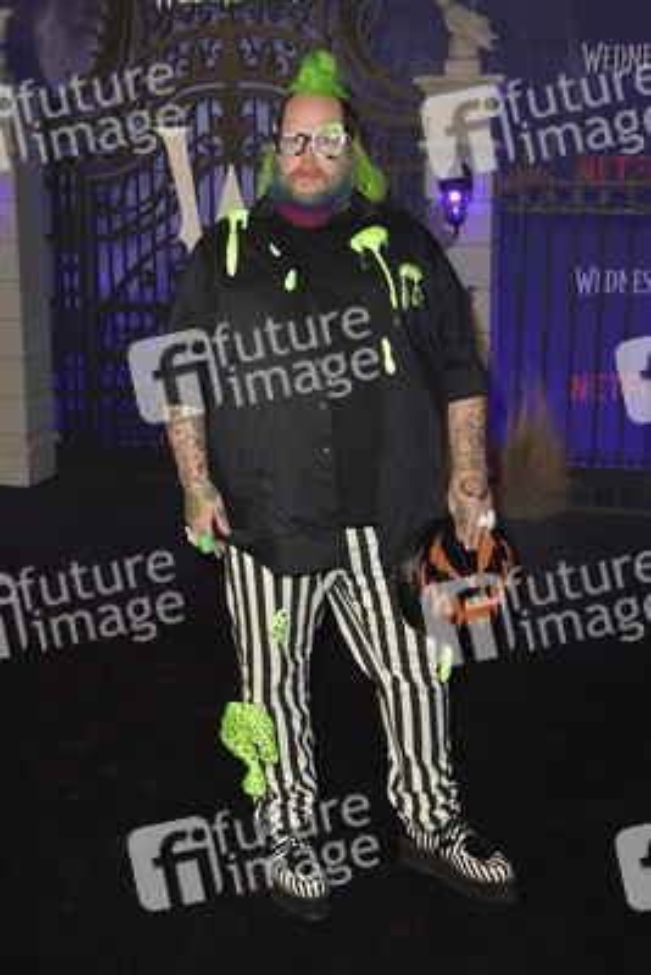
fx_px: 1138
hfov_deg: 31.9
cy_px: 488
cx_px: 326
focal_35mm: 42
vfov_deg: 46.4
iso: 640
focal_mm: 42
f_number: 6.3
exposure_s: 1/250
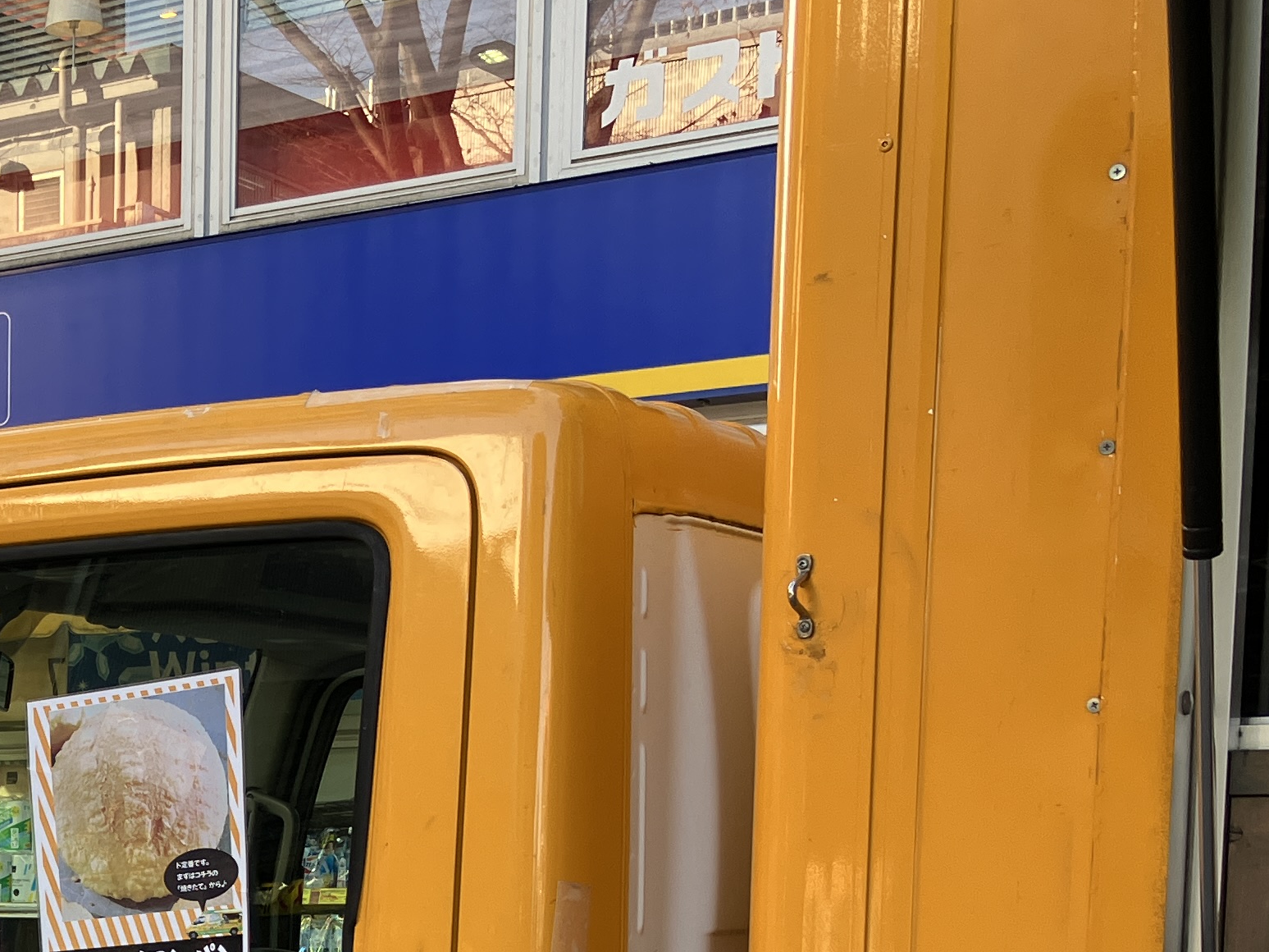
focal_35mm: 73
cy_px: 1143
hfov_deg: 23.7
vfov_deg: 19.0
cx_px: -348
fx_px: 2676
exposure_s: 1/117
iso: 20
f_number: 1.8
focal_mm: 3.99
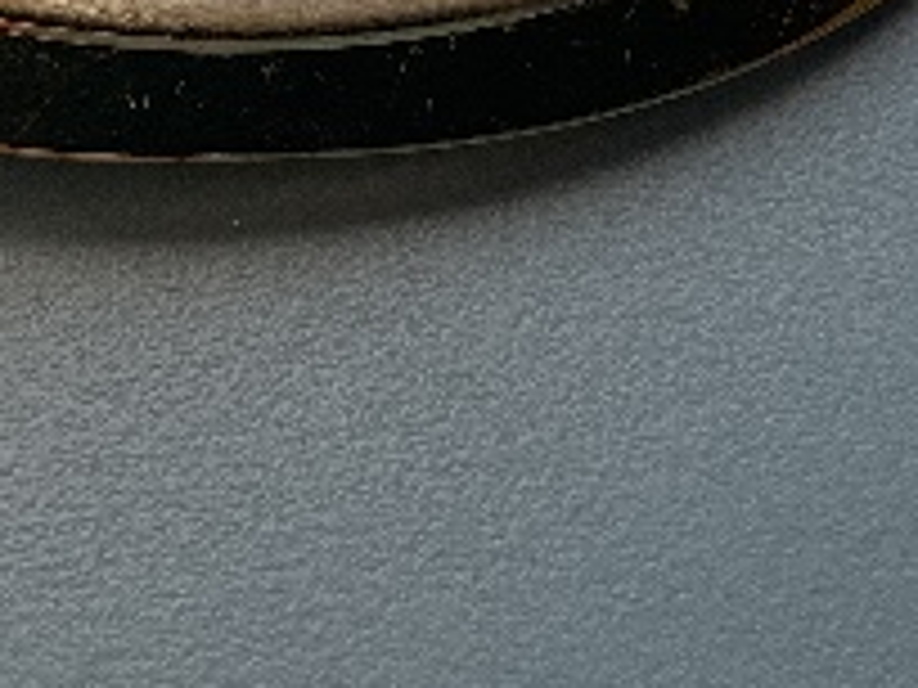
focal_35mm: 91
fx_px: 2413
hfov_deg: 21.3
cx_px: 207
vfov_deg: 15.4
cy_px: -243
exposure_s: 1/60
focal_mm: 3
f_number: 1.8
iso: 50
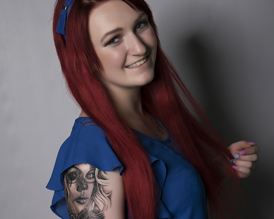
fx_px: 1167
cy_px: 215
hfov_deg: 13.4
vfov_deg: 10.6
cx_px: 142
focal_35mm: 144
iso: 100
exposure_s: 1/200
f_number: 11
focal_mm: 55
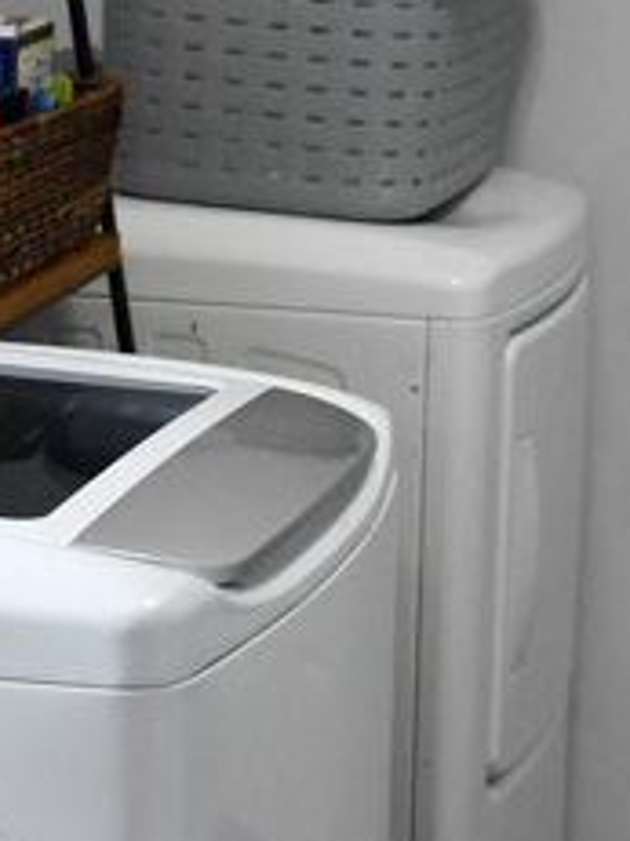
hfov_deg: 10.9
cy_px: 371
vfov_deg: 14.6
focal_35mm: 135
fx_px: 3279
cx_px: 626
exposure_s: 1/125
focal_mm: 18
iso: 1600
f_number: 3.5
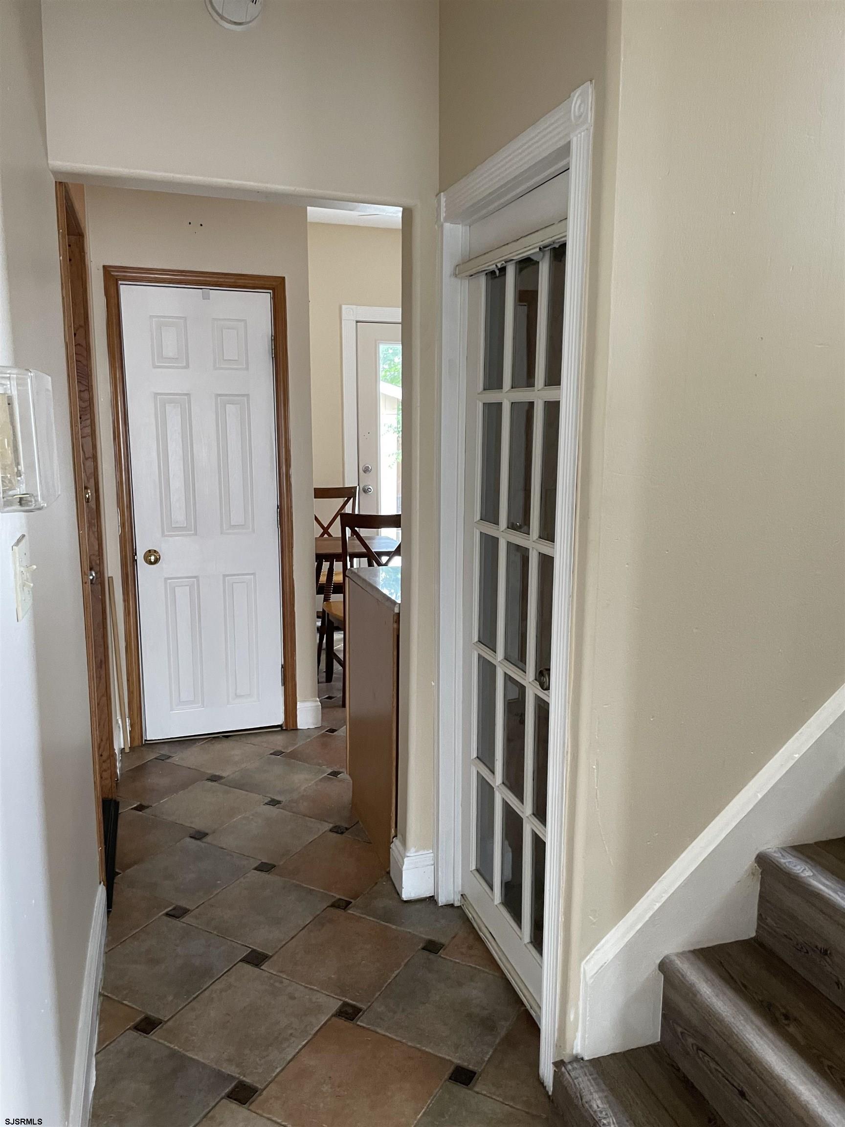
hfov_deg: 53.1
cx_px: 422
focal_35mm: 26
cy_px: 564
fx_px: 846
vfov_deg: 67.3
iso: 250
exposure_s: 1/60
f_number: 1.6
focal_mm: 4.2
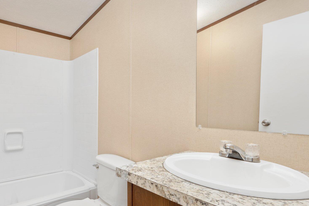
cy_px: 112
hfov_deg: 77.6
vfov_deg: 57.7
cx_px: 111
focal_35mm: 22
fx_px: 186
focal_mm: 15.5
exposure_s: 1/25
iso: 125
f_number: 8
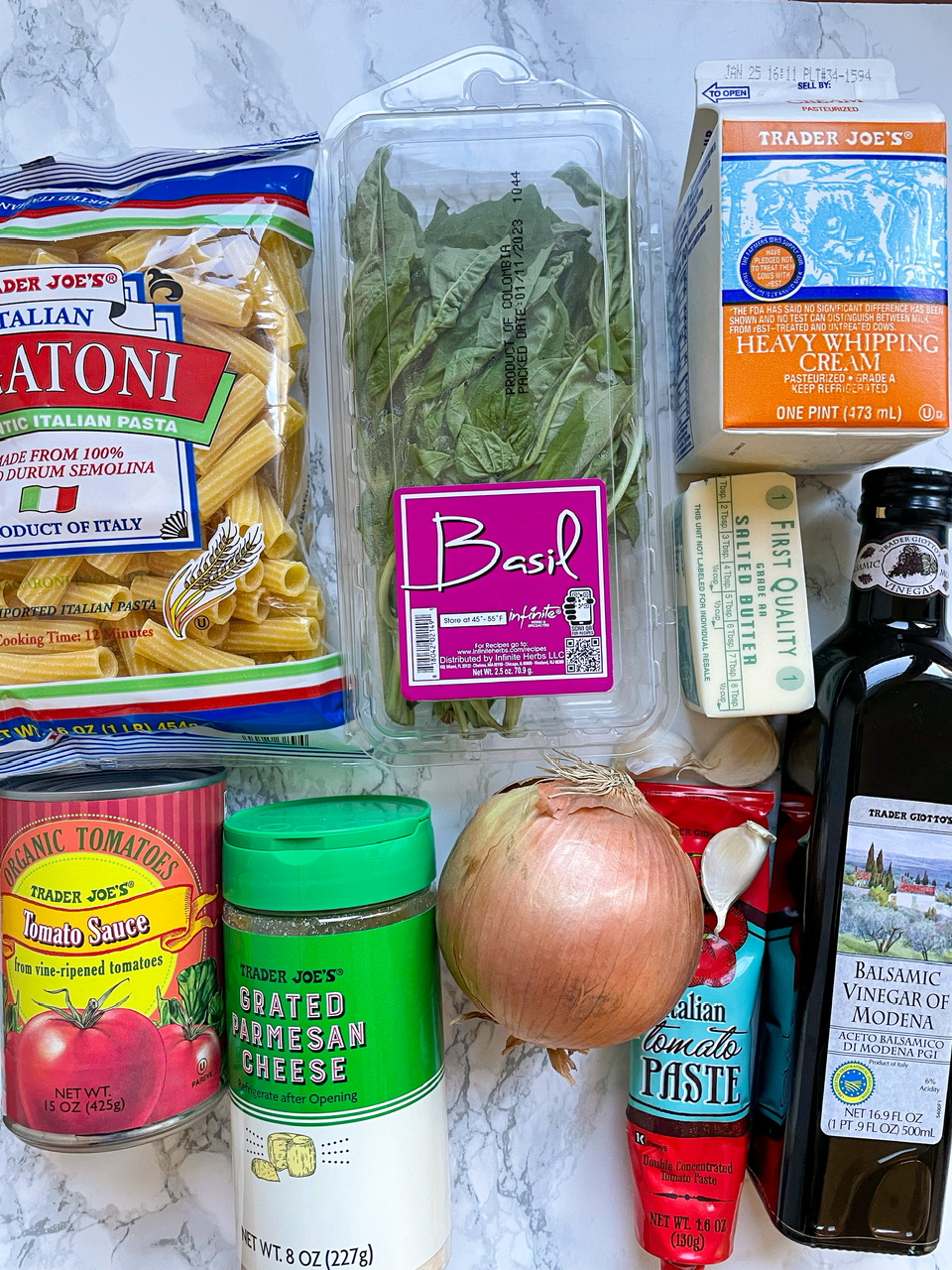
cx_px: 476
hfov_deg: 53.1
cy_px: 635
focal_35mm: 26
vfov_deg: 67.3
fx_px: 953
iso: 125
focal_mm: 4.2
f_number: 1.6
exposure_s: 1/65
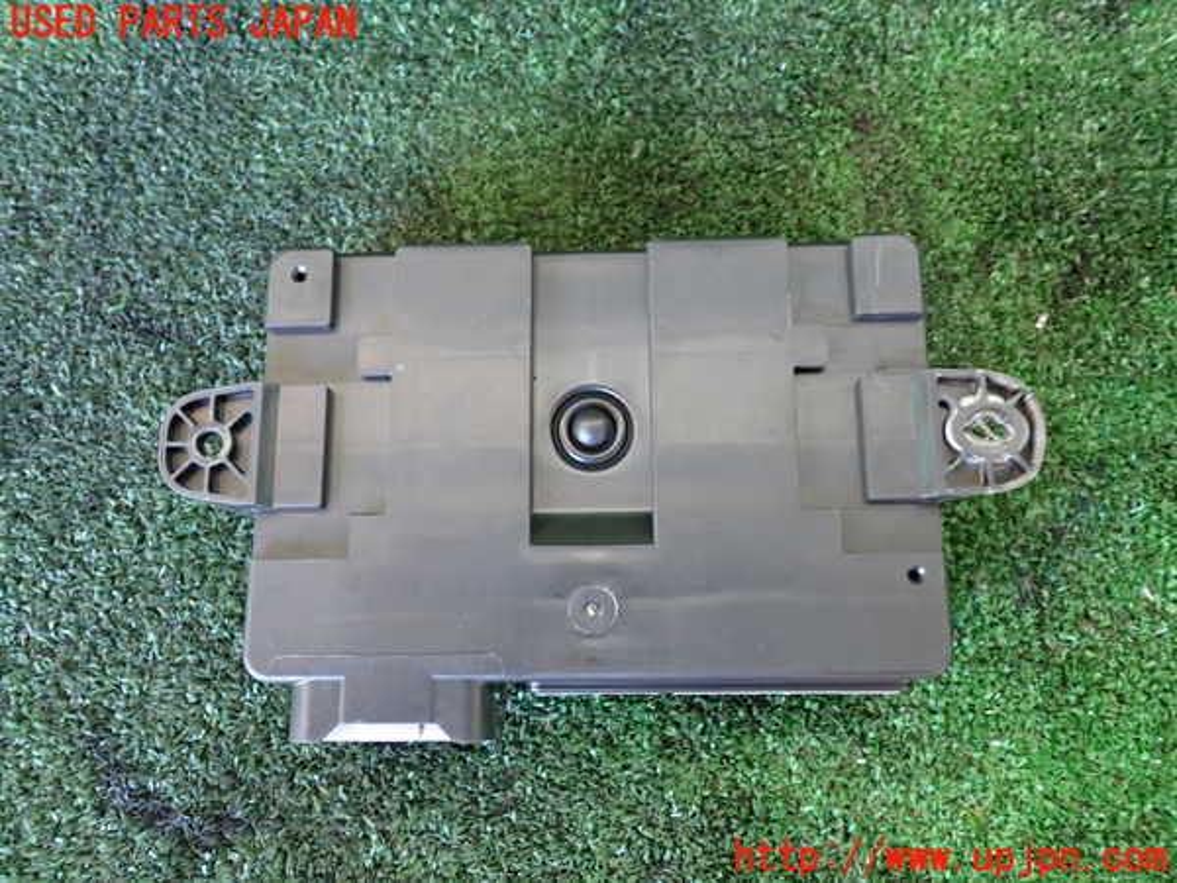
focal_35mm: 30
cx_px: 588
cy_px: 442
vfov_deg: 46.8
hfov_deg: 60.0
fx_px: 1020
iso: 400
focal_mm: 5.4
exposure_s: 1/30
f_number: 2.3
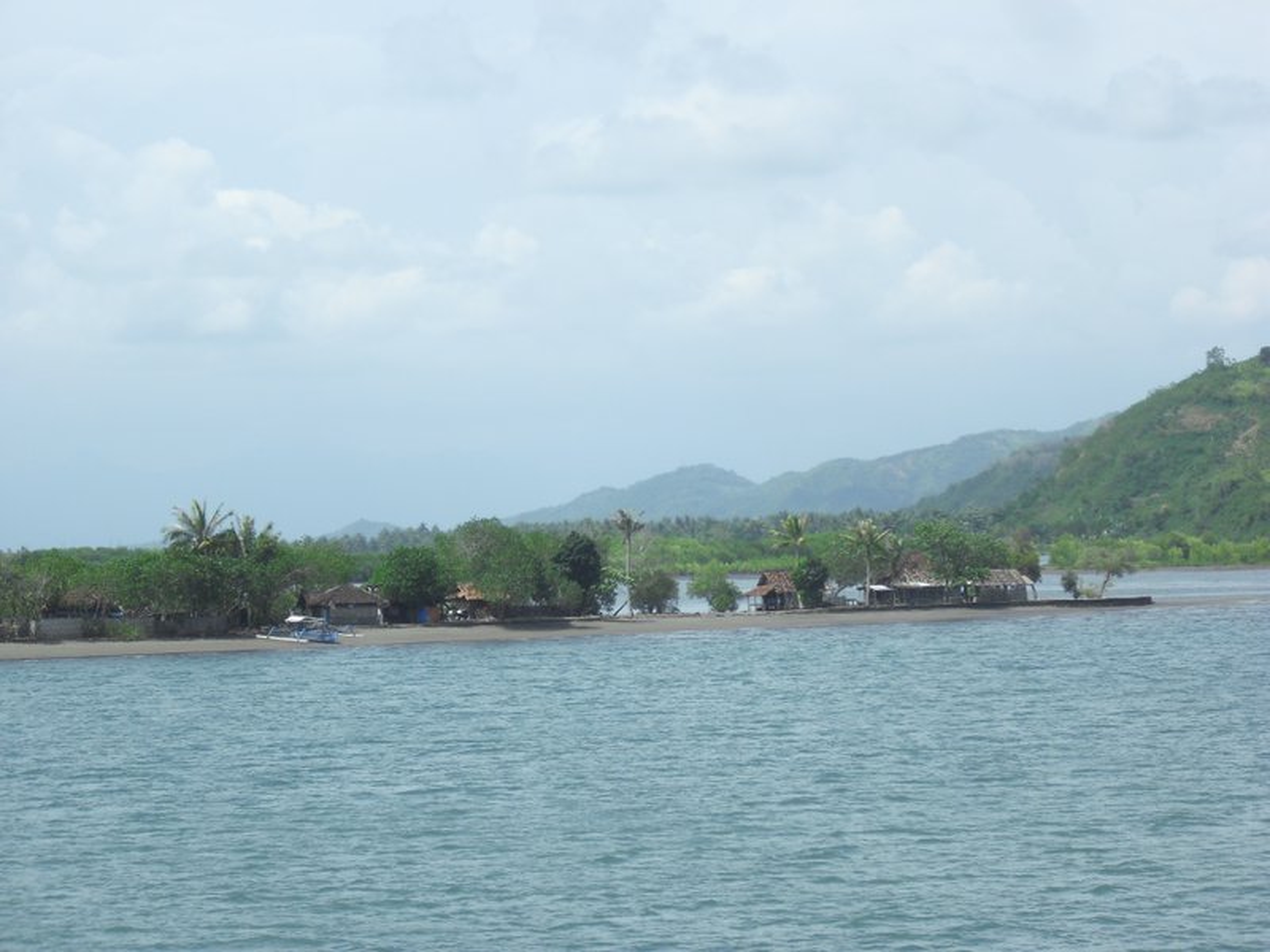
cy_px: 476
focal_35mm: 113
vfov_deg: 13.1
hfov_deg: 17.4
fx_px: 4146
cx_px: 635
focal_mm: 18.6
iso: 100
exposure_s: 1/640
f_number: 5.2
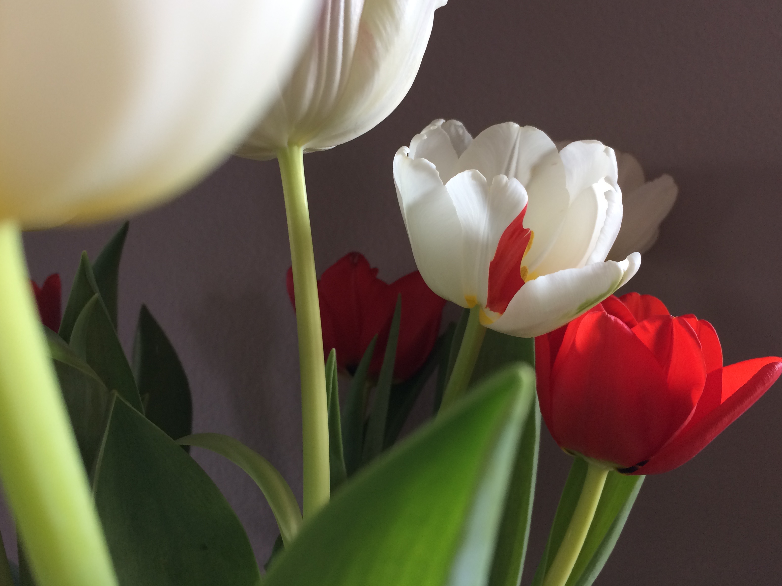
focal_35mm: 30
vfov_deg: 46.8
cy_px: 286
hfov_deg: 60.0
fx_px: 678
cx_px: 388
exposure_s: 1/30
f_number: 2.2
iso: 64
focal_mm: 4.15
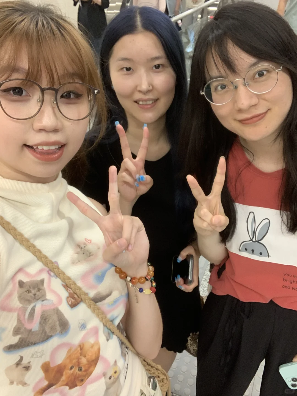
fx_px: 366
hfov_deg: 44.2
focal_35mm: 32
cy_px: 198
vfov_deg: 56.8
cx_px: 148
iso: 200
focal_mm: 2.87
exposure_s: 1/50
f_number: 2.2
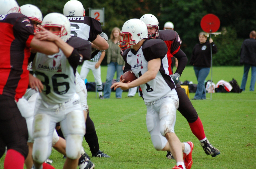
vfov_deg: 4.7
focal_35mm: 292
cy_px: 84
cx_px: 128
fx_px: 2076
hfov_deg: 7.1
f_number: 5
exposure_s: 1/500
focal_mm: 195
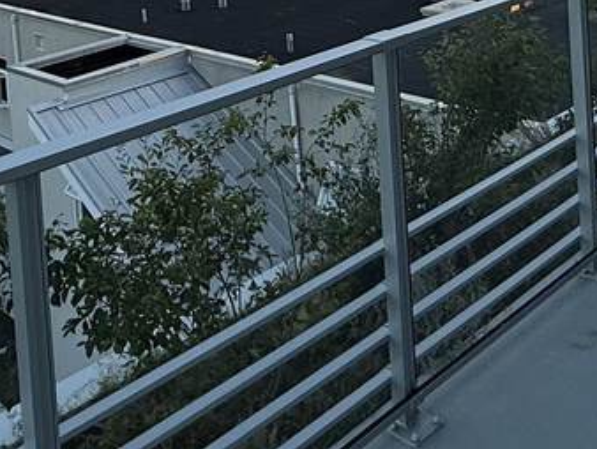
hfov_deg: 36.0
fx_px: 915
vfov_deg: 24.0
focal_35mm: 53
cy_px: -143
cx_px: 351
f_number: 2.2
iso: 50
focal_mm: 2.22
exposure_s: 1/436
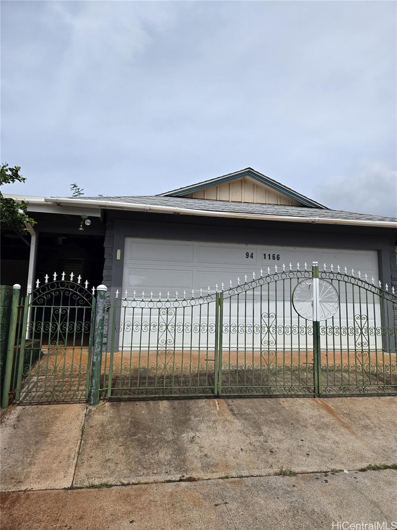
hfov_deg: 58.9
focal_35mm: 23
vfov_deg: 73.9
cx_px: 198
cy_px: 265
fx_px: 352
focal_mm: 5.4
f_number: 1.8
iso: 25
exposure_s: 1/3687
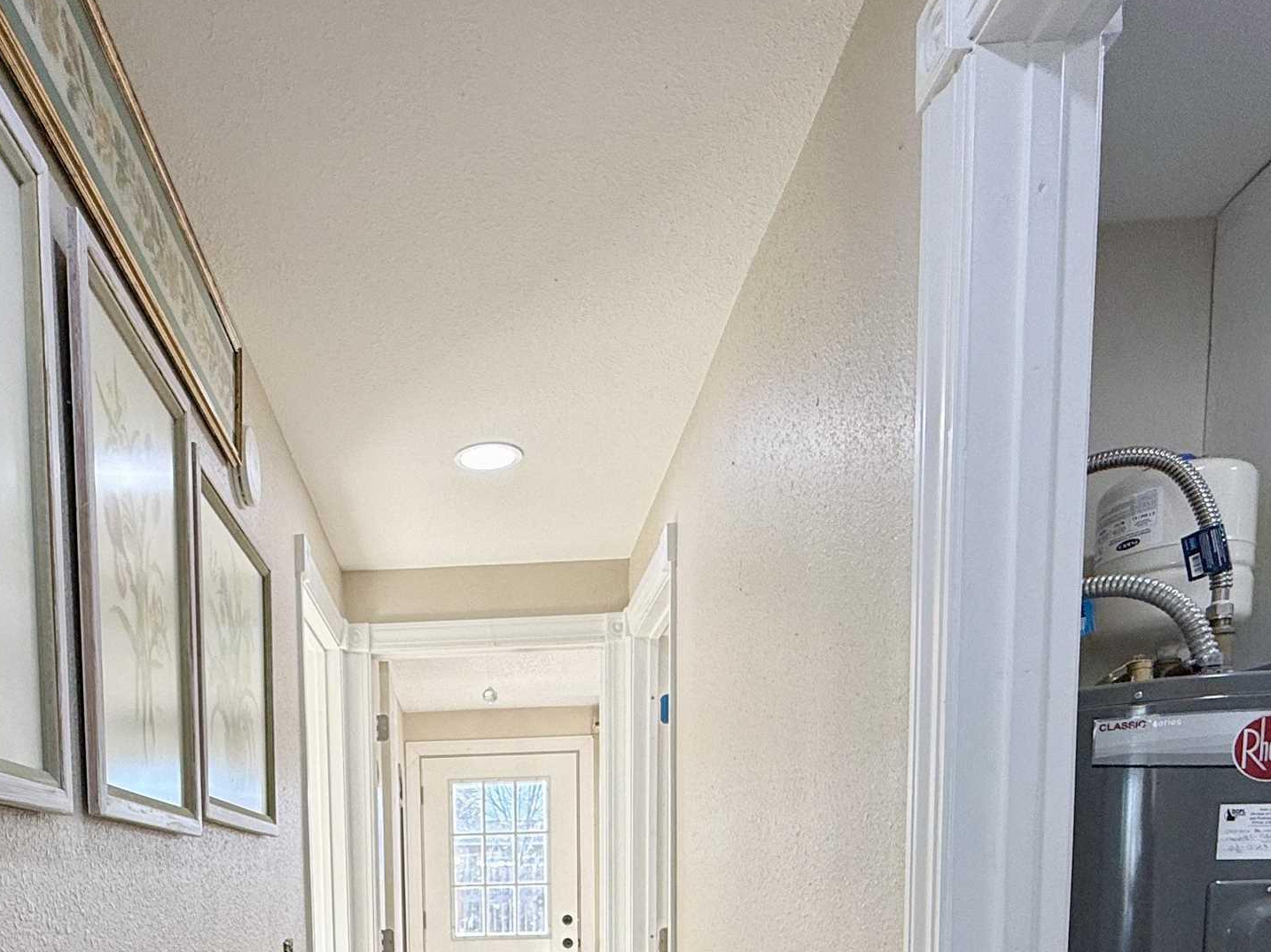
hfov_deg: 58.3
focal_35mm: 30
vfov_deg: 39.6
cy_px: 1009
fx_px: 1101
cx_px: 400
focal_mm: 2.22
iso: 64
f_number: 2.2
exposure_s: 1/120
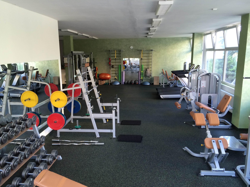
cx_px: 125
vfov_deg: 48.2
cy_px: 94
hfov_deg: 61.7
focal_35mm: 29
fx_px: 209
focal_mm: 4.15
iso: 40
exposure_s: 1/30
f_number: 2.2
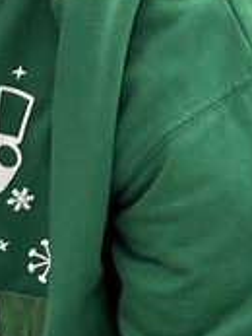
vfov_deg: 12.3
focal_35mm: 154
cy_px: 470
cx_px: -256
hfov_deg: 9.1
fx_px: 1493
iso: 125
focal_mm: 5.7
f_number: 1.5
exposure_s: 1/70
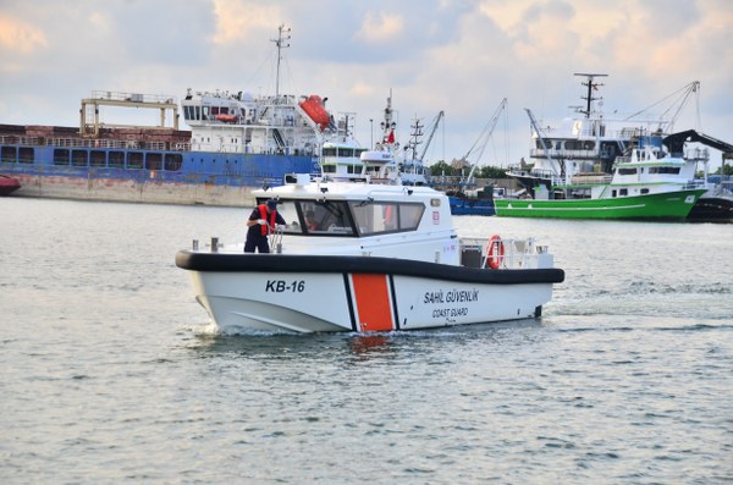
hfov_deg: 18.2
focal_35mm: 112
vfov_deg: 12.1
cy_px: 242
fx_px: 2285
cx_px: 366
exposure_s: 1/200
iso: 160
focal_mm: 75
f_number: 5
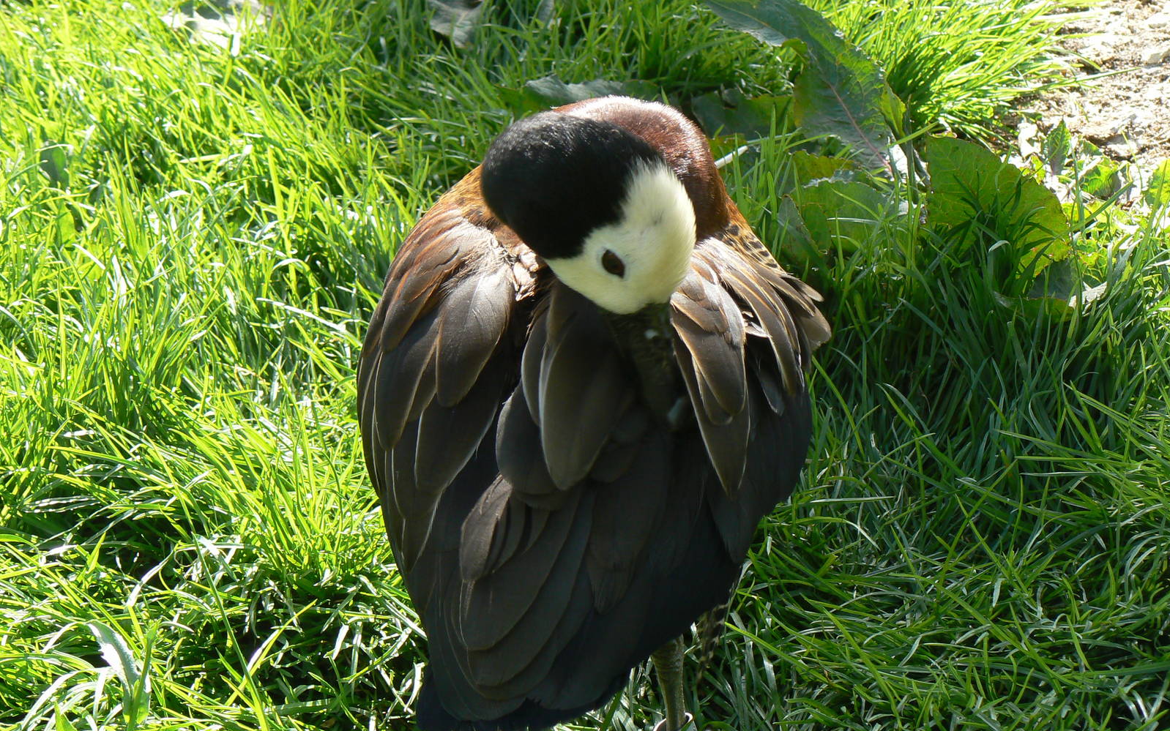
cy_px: 410
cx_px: 585
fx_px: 3859
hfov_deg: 17.2
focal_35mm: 121
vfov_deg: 10.8
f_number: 5.6
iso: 80
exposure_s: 1/125
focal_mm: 19
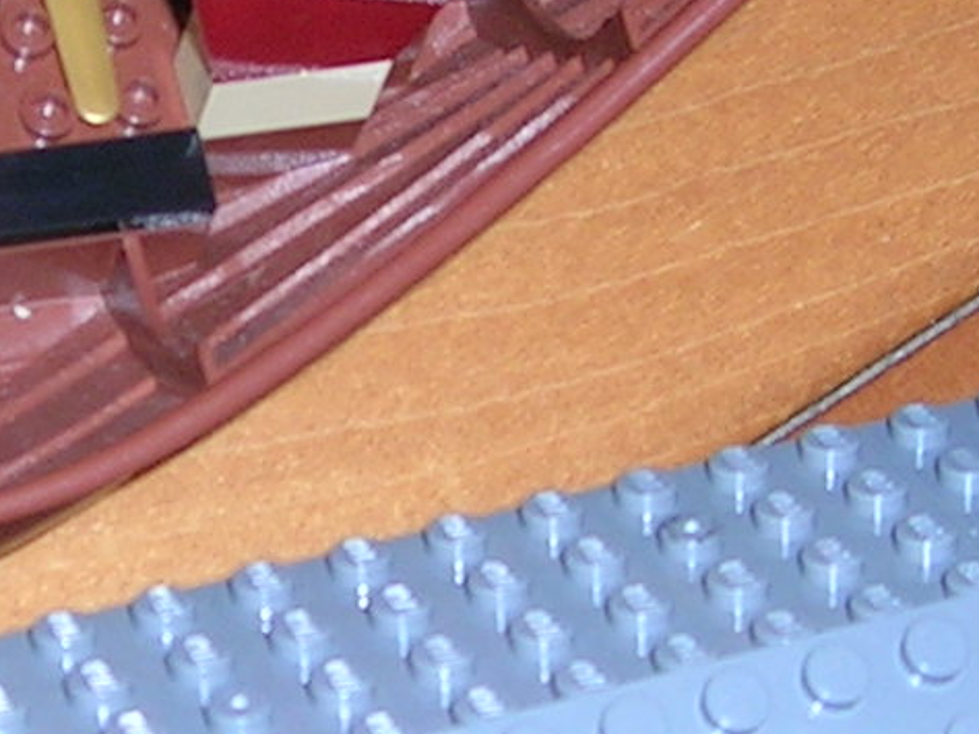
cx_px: 114
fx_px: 4890
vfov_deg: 8.6
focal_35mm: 173
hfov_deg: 11.4
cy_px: 401
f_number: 2.9
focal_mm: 6.1
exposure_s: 1/60.1
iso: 50
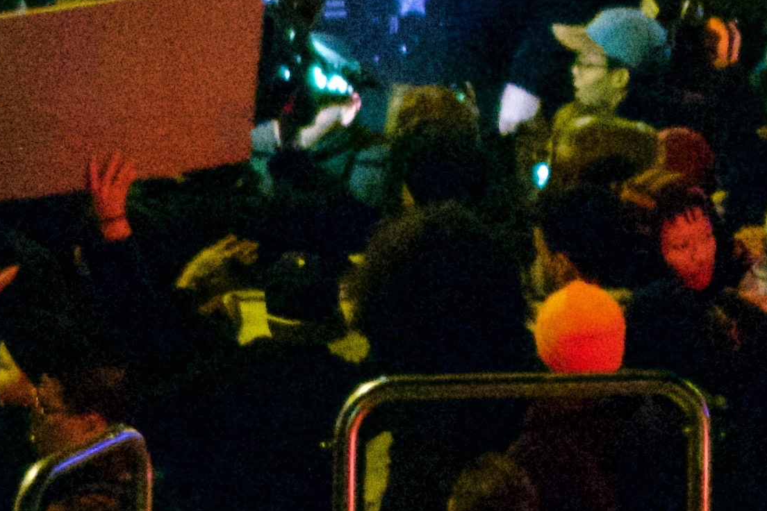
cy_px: -193
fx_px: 18004
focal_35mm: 845
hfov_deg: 2.4
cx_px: 982
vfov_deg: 1.6
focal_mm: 135
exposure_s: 1/80
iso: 12800
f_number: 4.2
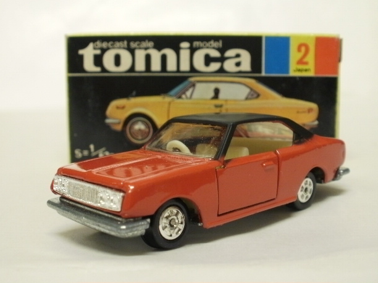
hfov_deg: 41.2
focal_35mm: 46
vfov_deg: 31.5
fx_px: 502
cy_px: 136
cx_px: 193
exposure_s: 1/6
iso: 125
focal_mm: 7.7
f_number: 4
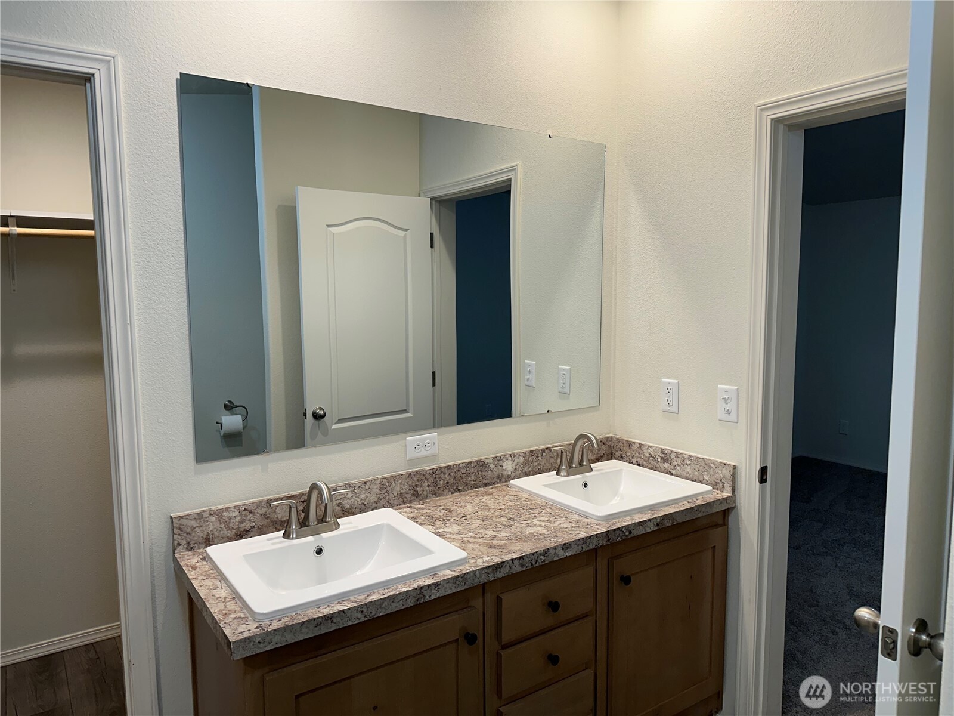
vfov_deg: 56.8
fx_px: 661
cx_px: 477
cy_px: 358
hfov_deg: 71.6
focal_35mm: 24
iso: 100
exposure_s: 1/120
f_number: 1.78
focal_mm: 6.86
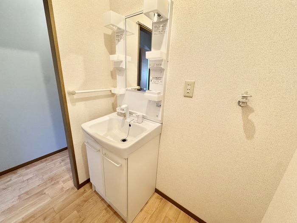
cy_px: 112
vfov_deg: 85.7
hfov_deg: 102.1
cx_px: 148
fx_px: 120
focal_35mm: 14
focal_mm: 2.22
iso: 320
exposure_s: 1/120
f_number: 2.2
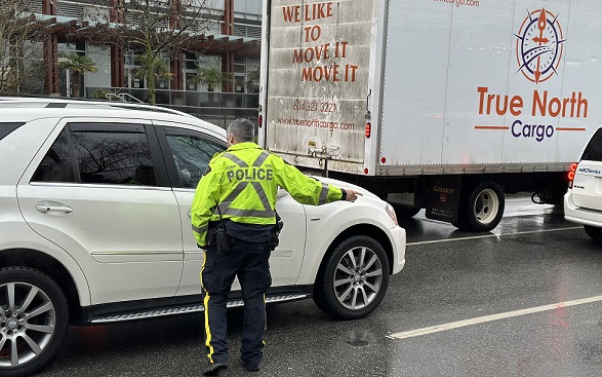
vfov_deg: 24.9
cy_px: 199
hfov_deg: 38.9
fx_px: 853
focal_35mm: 52
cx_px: 307
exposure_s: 1/157
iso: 64
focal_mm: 6.86
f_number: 1.78
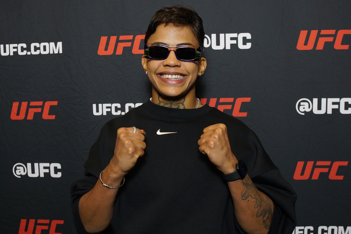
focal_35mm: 24
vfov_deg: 53.1
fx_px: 234
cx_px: 176
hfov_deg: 73.7
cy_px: 117
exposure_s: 1/60
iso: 400
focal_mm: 16
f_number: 3.2
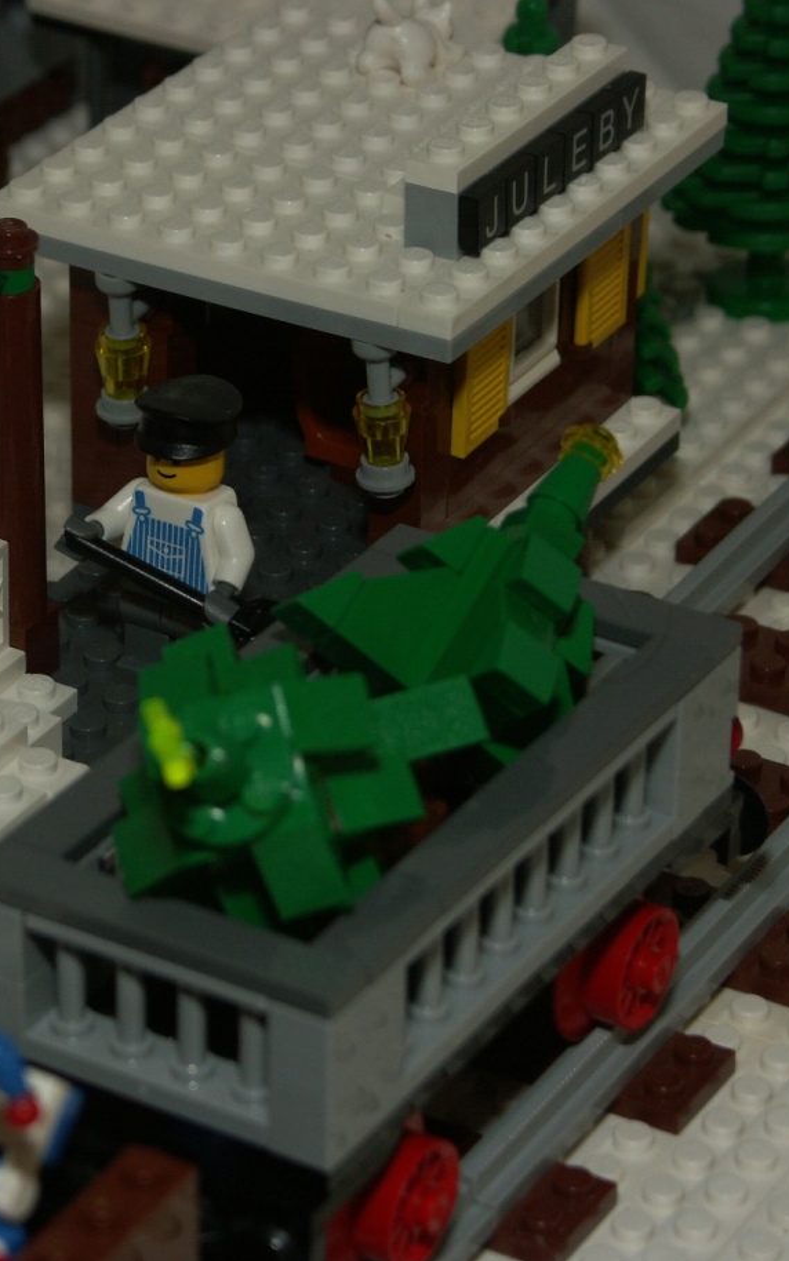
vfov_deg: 14.3
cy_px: 631
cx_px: 106
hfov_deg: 9.0
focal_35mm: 146
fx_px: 5022
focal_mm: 26.26
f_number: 3.5
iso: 100
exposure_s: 1/100
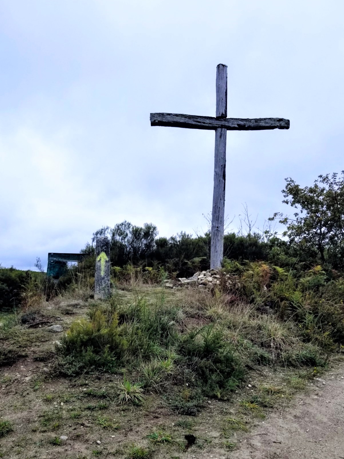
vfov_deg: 56.8
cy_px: 247
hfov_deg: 44.2
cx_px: 179
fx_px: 424
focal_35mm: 32
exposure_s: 1/798
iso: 50
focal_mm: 4.3
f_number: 1.7
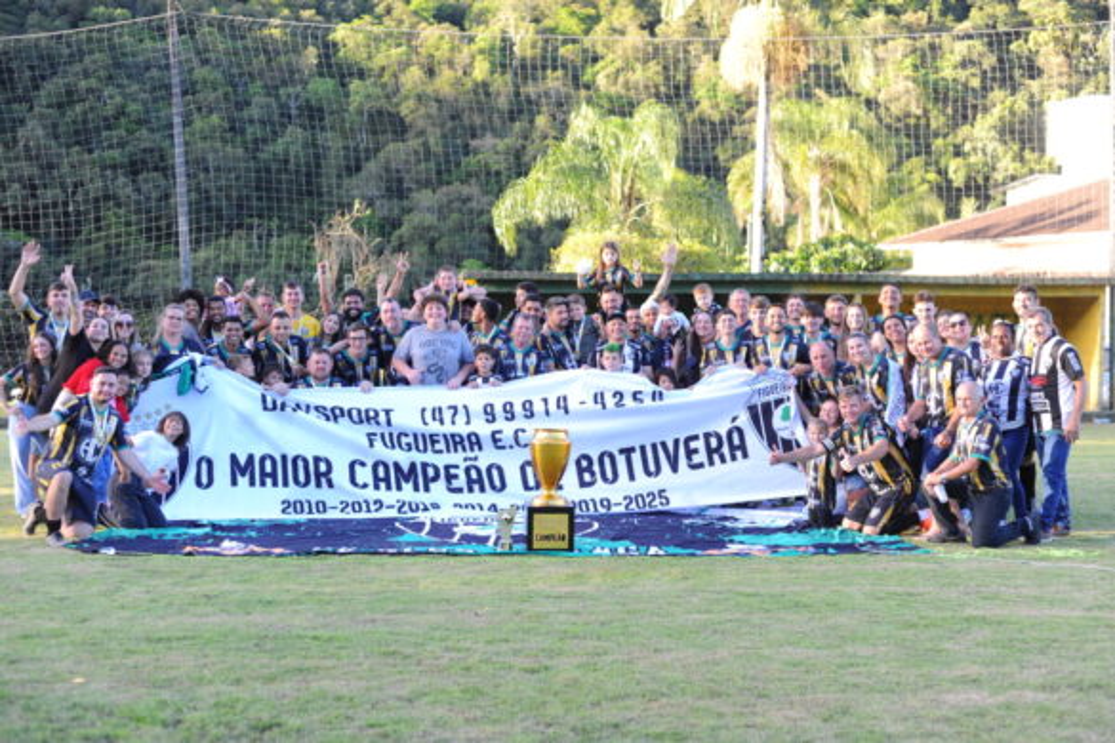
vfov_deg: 27.0
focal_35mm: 50
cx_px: 558
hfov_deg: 39.6
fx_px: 1548
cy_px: 372
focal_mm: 50
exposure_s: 1/200
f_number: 3.2
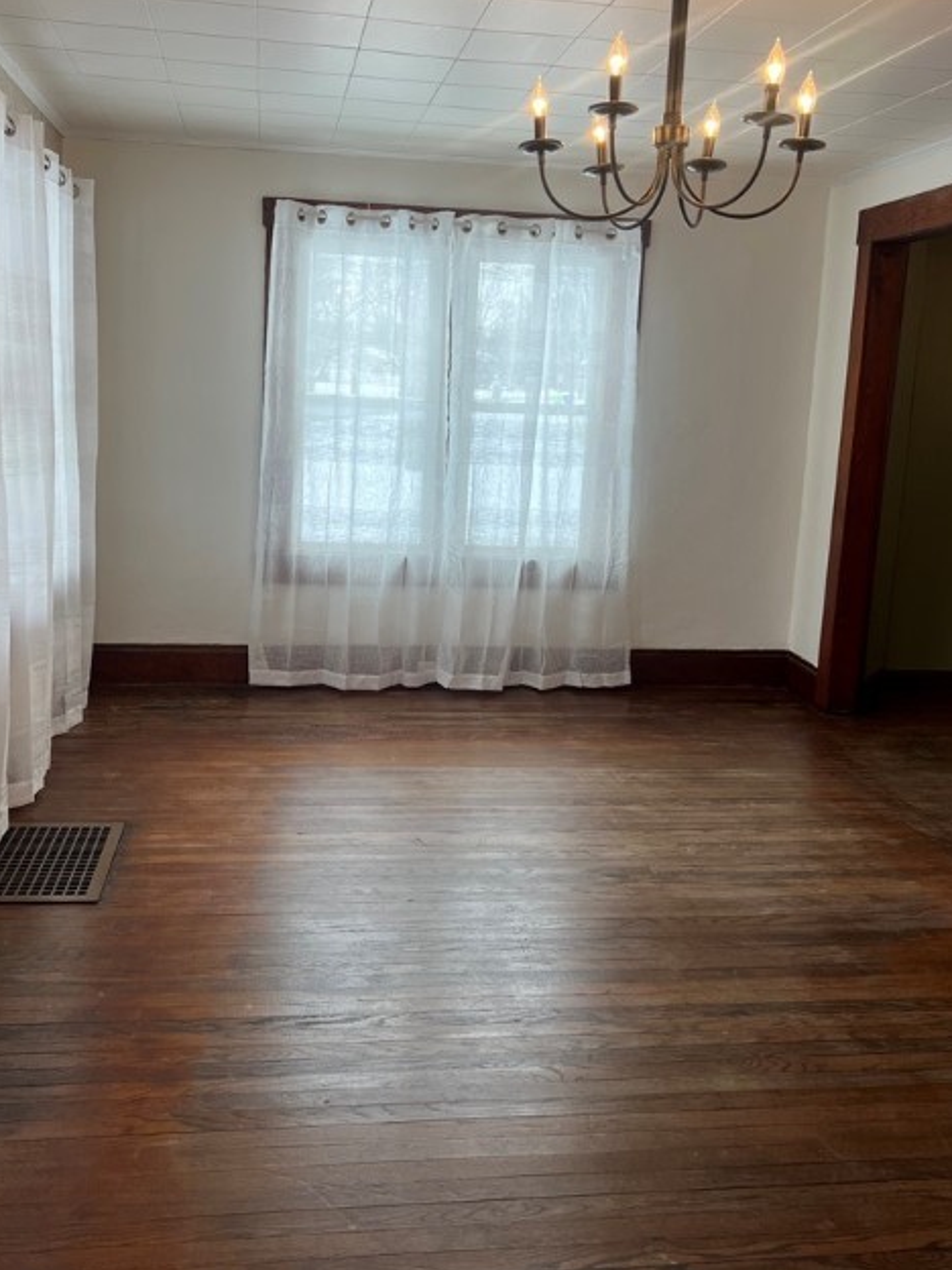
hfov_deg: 44.1
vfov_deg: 56.7
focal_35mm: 32
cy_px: 578
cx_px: 443
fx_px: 1173
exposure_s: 1/132
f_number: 1.5
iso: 40
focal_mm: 5.7
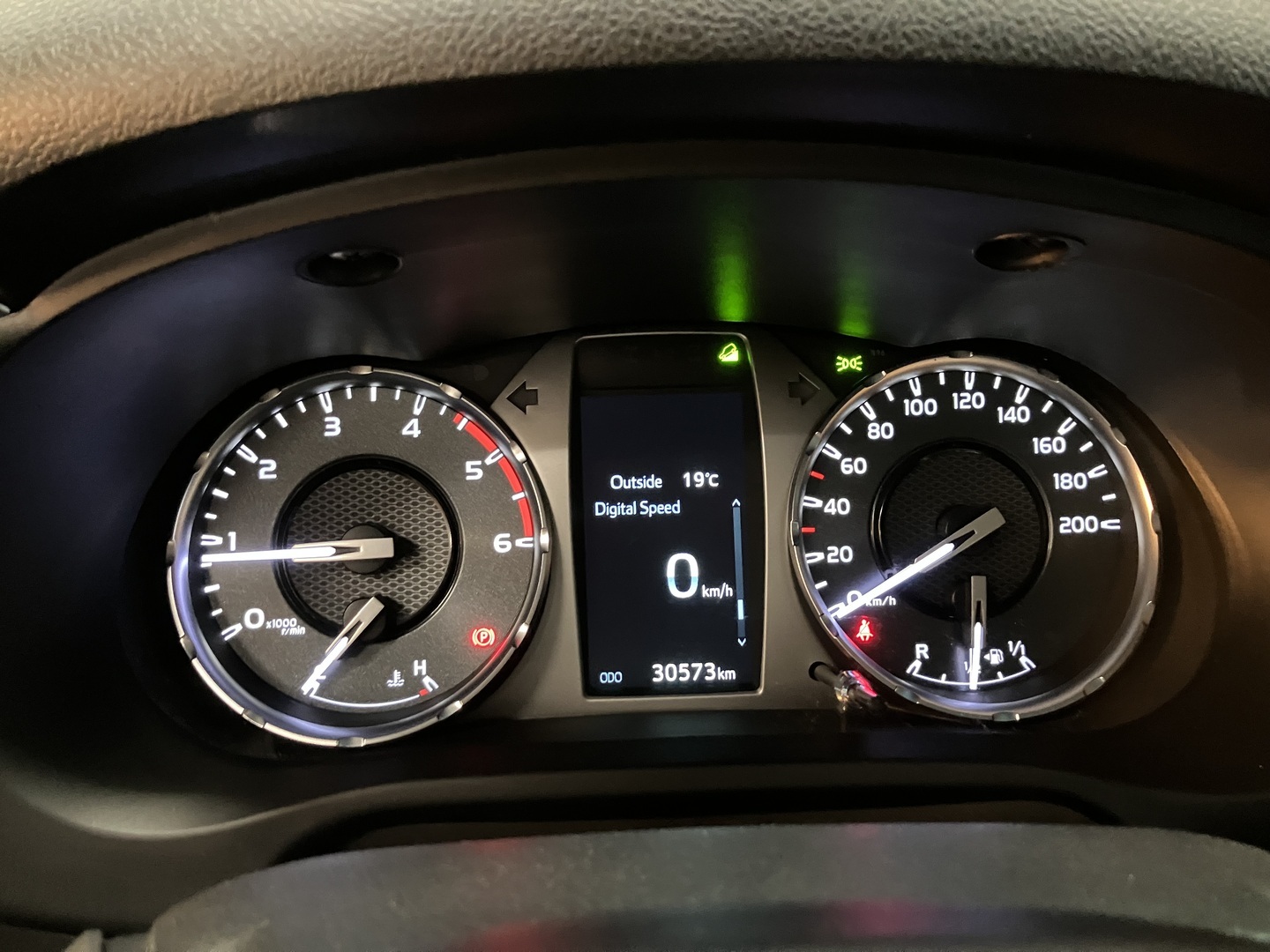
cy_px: 476
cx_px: 635
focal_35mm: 28
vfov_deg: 49.7
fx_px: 1027
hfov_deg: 63.4
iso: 640
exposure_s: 1/17
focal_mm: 3.99
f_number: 1.8
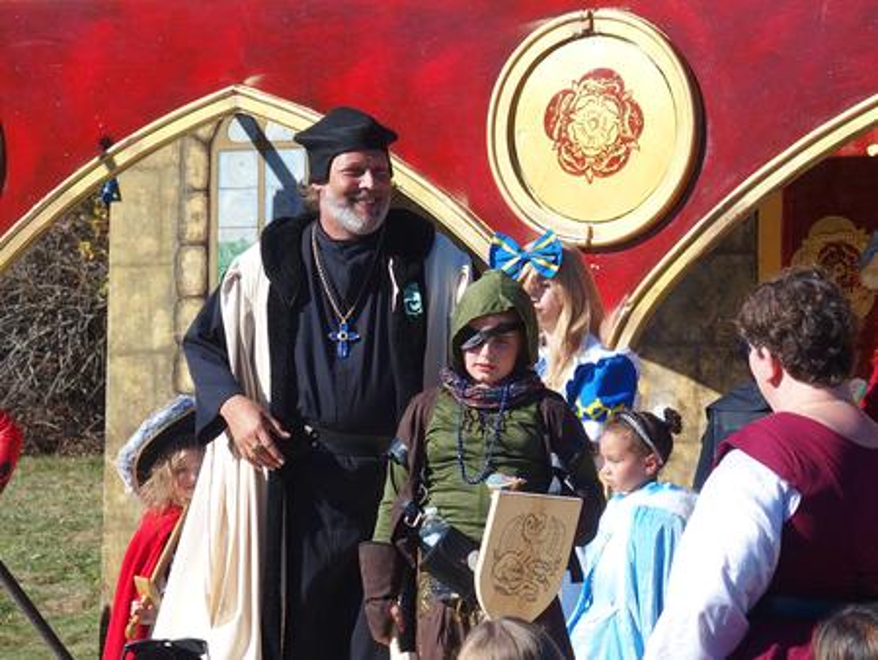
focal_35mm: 165
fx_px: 4187
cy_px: 330
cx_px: 439
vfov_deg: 9.0
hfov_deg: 12.0
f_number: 3.5
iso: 100
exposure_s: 1/1000
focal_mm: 35
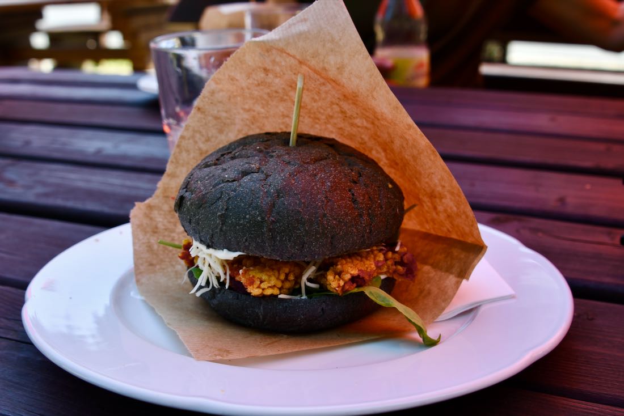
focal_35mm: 42
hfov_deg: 46.4
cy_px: 208
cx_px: 312
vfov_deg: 31.9
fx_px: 728
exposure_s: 1/250
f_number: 6.3
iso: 200
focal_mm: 28
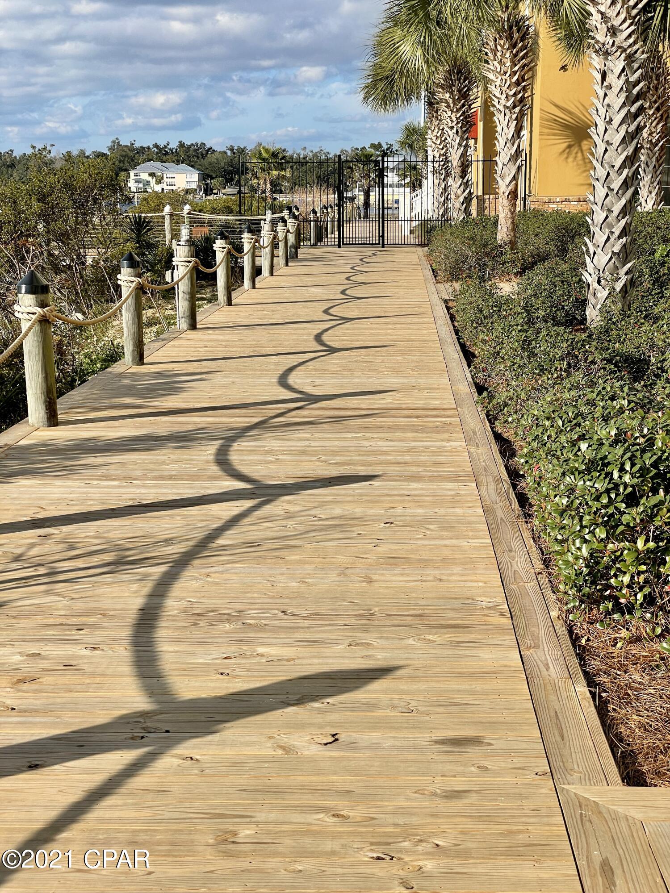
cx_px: 335
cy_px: 446
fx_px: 1342
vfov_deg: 36.8
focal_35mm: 52
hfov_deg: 28.0
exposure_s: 1/1497
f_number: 2
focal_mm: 6
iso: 25
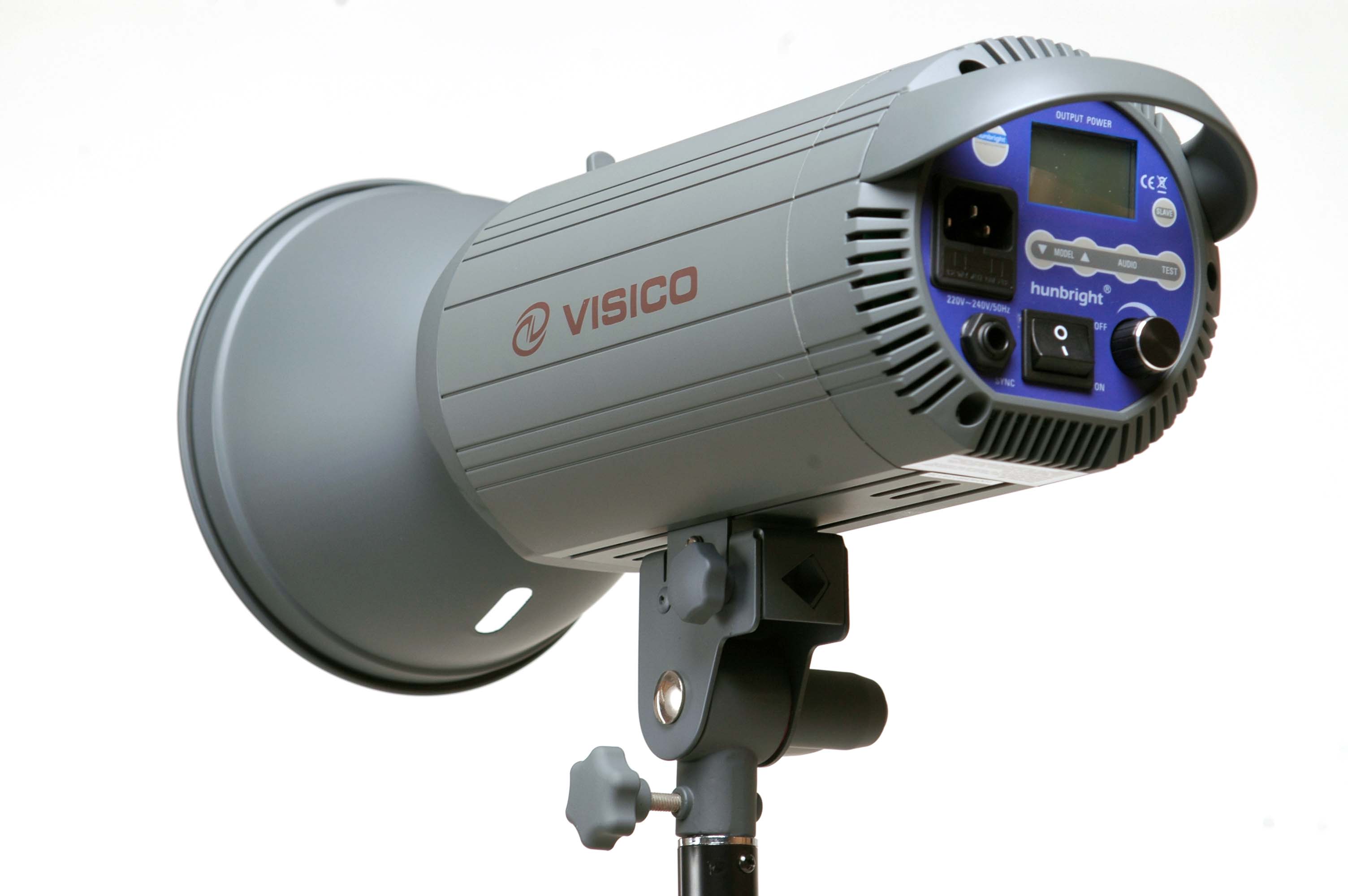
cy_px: 448
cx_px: 674
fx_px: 5612
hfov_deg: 13.7
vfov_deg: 9.1
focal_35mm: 150
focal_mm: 100
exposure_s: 1/125
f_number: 11
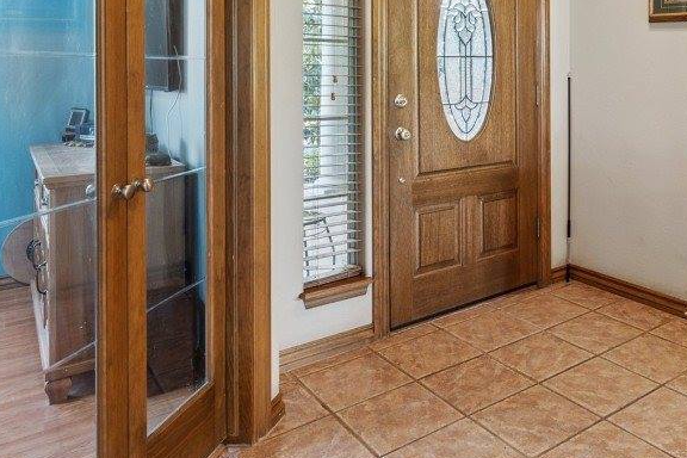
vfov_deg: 39.0
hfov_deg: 54.7
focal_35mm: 32
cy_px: 73
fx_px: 611
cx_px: 550
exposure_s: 1/6
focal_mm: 16
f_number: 10
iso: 200
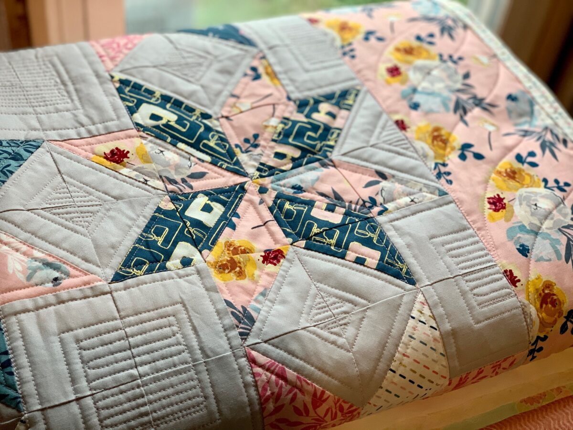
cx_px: 286
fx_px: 861
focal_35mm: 52
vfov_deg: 28.0
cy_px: 215
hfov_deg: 36.8
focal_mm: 6
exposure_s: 1/120
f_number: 2.4
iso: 125
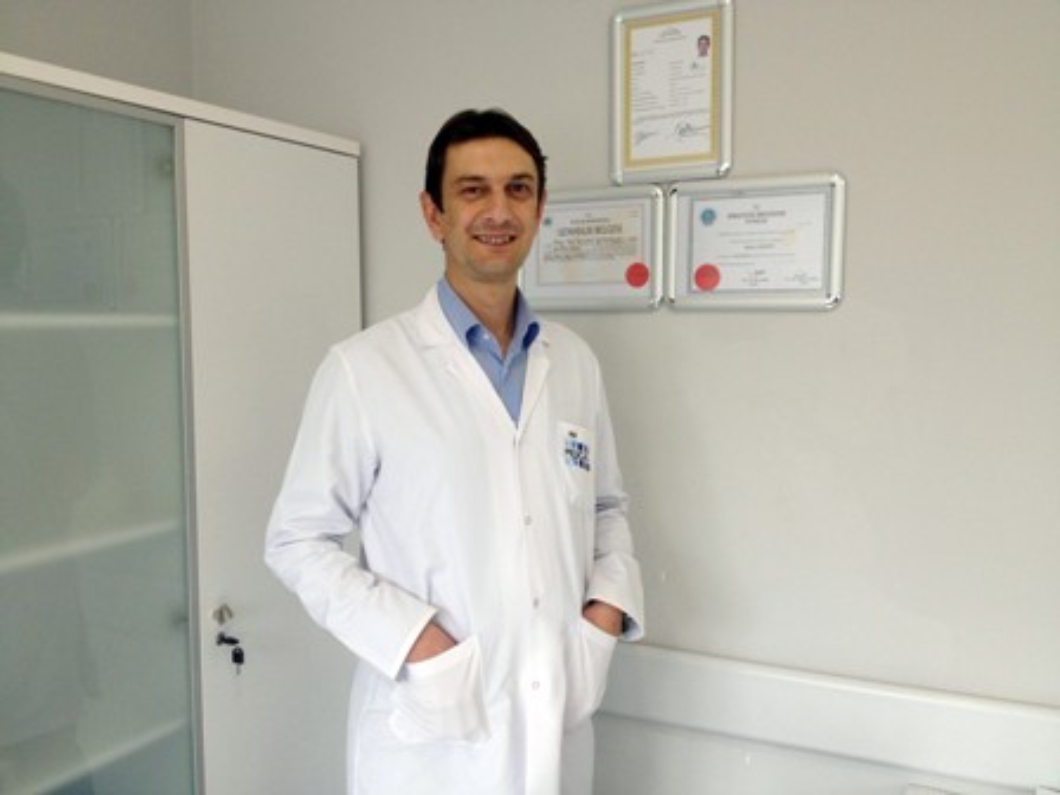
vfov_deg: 40.7
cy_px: 398
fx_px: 1072
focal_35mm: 35
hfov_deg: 52.6
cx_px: 530
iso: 64
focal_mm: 4.28
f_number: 2.4
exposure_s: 1/40
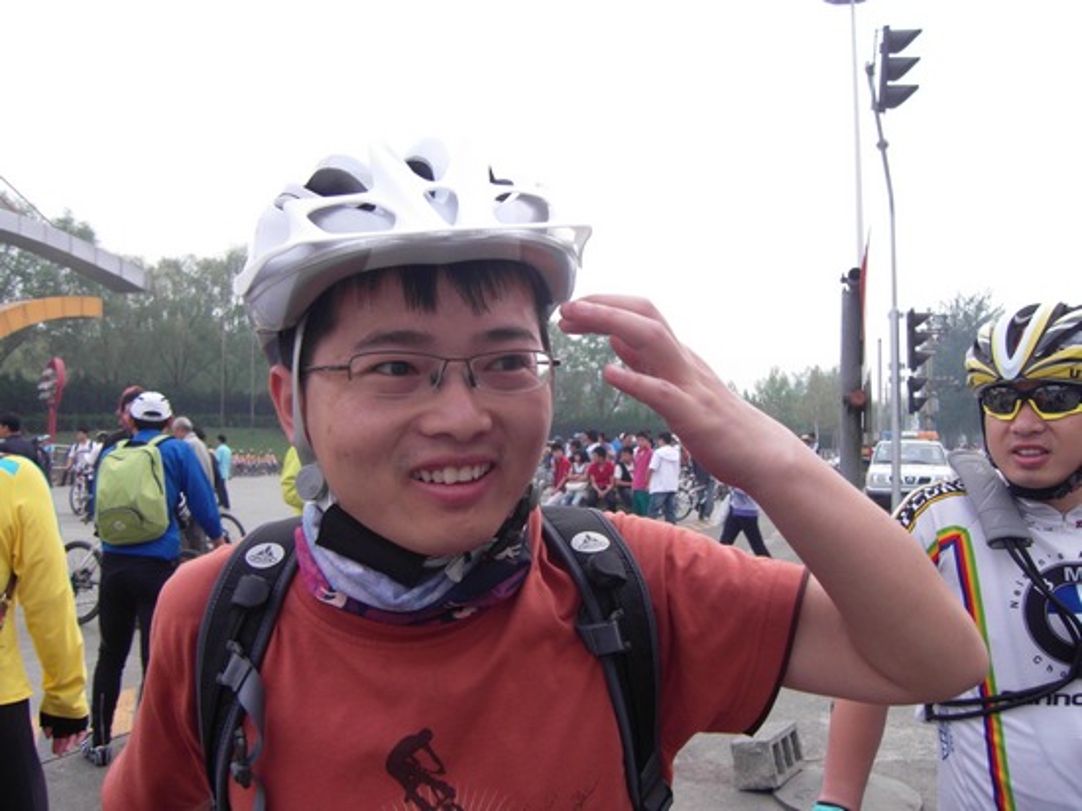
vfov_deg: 49.7
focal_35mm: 28
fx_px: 875
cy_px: 406
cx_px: 541
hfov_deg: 63.5
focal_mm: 6
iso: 80
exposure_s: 1/125
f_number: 7.3
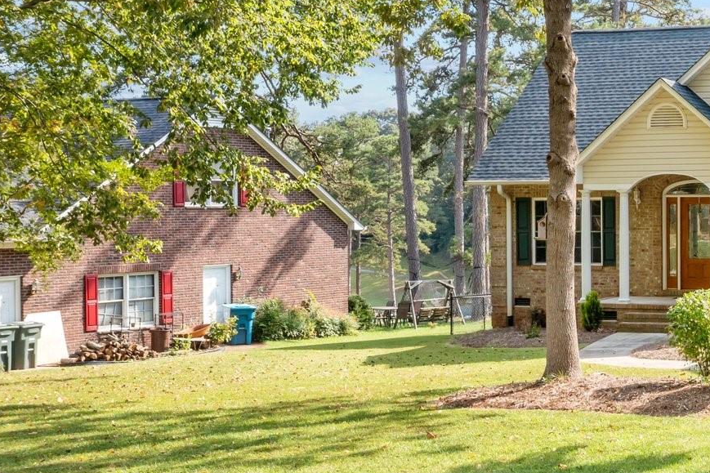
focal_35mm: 66
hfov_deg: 27.7
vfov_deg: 20.6
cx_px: 793
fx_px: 1301
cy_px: 225
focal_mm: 10.26
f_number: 5
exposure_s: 1/200
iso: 100
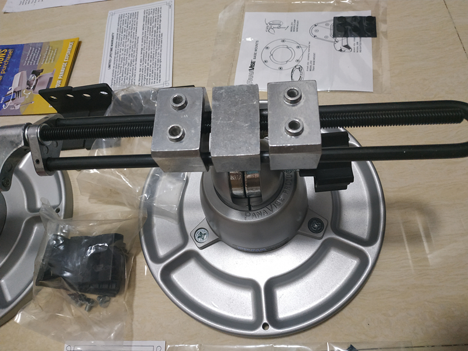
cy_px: 176
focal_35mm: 24
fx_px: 324
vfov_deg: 56.8
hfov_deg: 71.6
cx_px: 234
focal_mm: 3.94
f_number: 1.9
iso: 400
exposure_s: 1/20
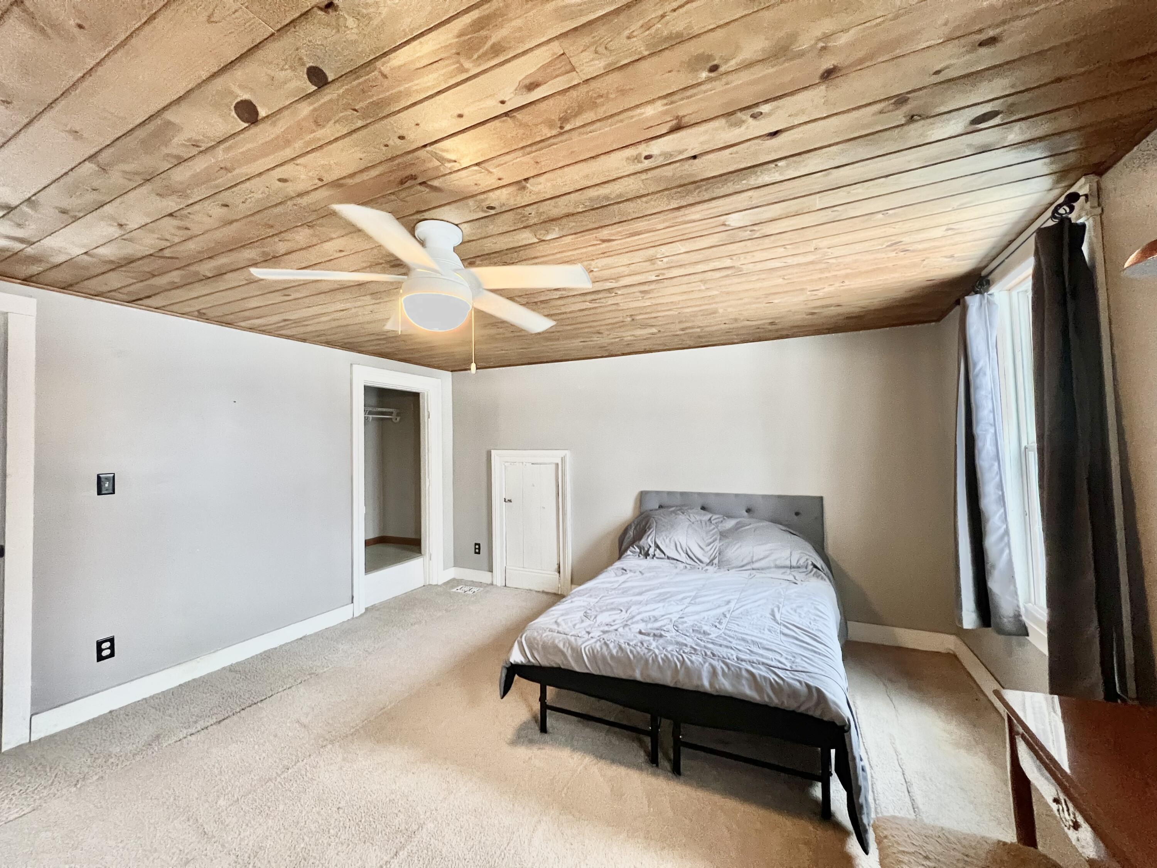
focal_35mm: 13
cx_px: 578
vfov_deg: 89.9
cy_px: 434
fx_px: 435
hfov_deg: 106.2
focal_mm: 1.57
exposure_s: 1/60
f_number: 1.8
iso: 400
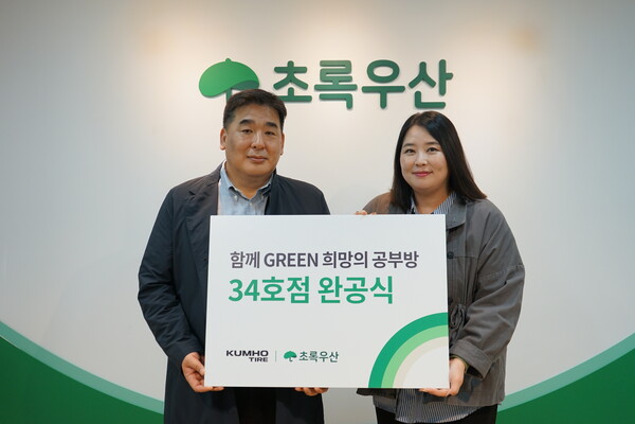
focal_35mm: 43
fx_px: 758
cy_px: 212
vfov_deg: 31.2
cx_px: 318
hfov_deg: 45.4
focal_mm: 43
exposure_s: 1/160
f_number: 4.5
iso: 640
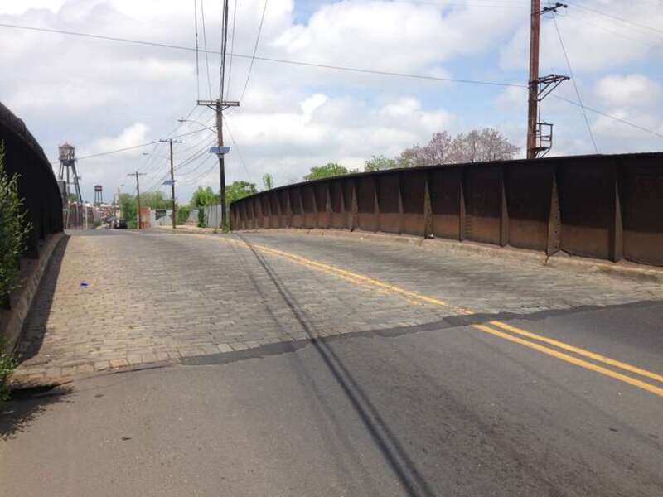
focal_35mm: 33
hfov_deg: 55.4
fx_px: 632
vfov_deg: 42.9
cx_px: 332
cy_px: 248
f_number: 2.4
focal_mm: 4.13
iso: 50
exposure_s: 1/1938
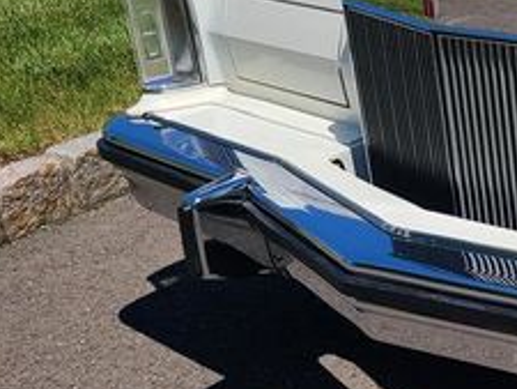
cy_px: 200
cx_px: 650
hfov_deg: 23.6
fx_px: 1106
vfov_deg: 19.9
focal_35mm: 74
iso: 40
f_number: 1.8
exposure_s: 1/4408
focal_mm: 5.4
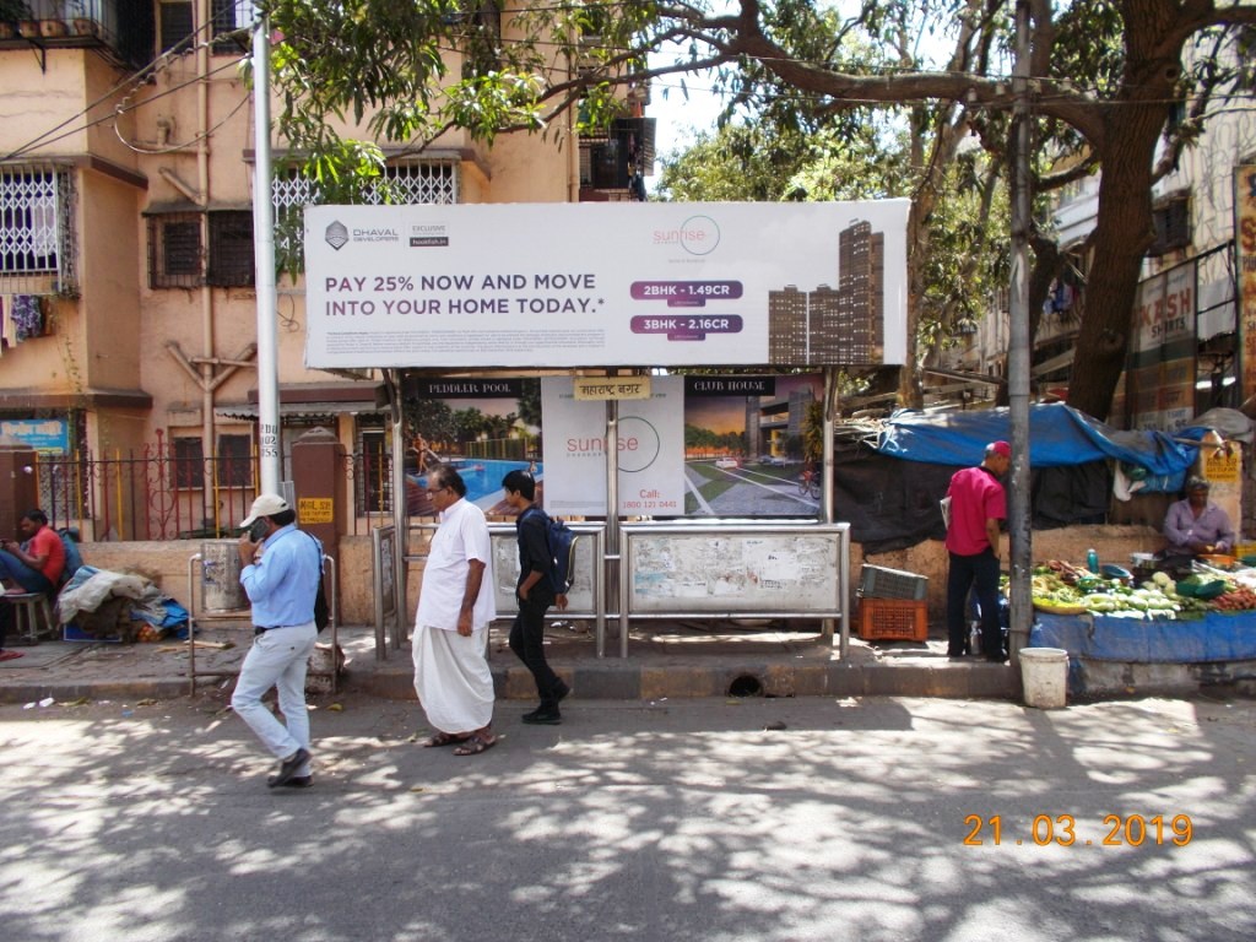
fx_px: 943
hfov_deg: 67.3
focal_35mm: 26
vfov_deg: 53.1
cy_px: 471
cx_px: 628
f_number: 3.2
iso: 80
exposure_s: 1/200
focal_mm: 4.6
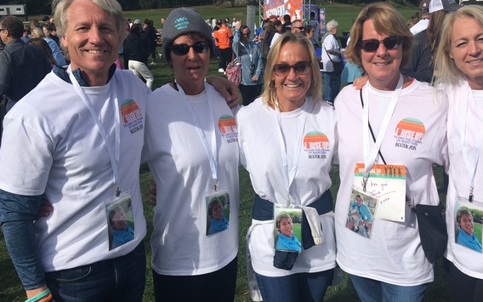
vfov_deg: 32.8
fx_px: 513
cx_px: 281
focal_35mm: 39
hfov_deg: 50.2
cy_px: 150
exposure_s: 1/2481
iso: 25
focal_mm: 4.15
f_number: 2.2
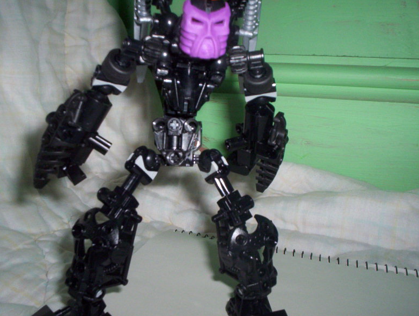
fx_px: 485
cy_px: 153
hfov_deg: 46.7
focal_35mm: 40
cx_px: 201
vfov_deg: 36.1
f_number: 4.5
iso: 140
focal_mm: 4.99
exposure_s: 1/60
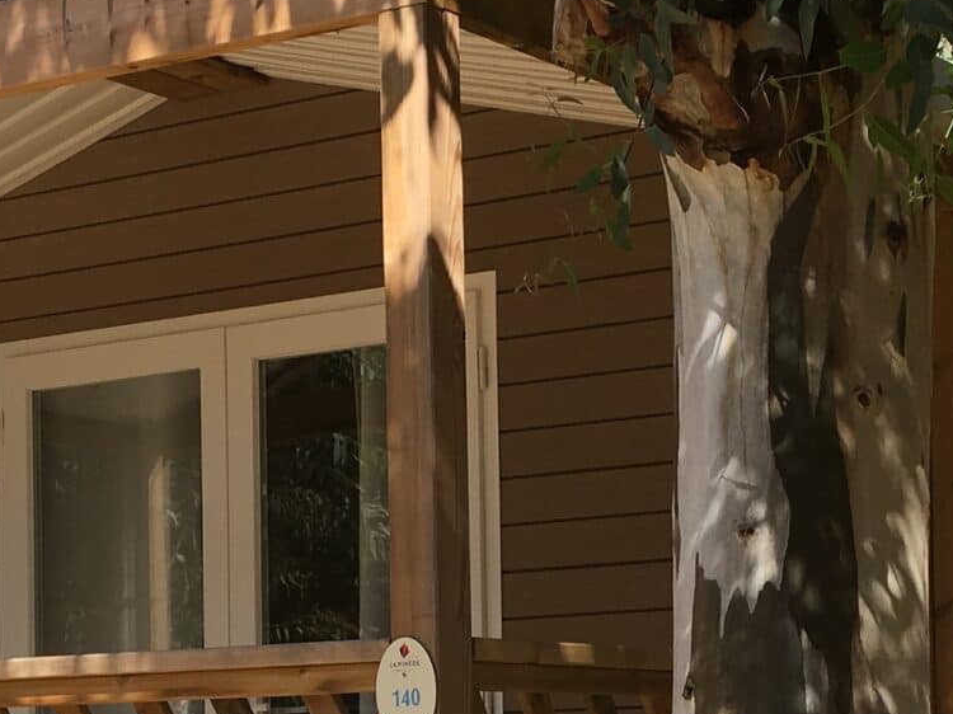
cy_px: 682
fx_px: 2725
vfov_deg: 14.7
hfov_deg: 19.8
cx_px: 605
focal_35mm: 99
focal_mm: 4.15
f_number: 2.2
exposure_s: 1/927
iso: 25
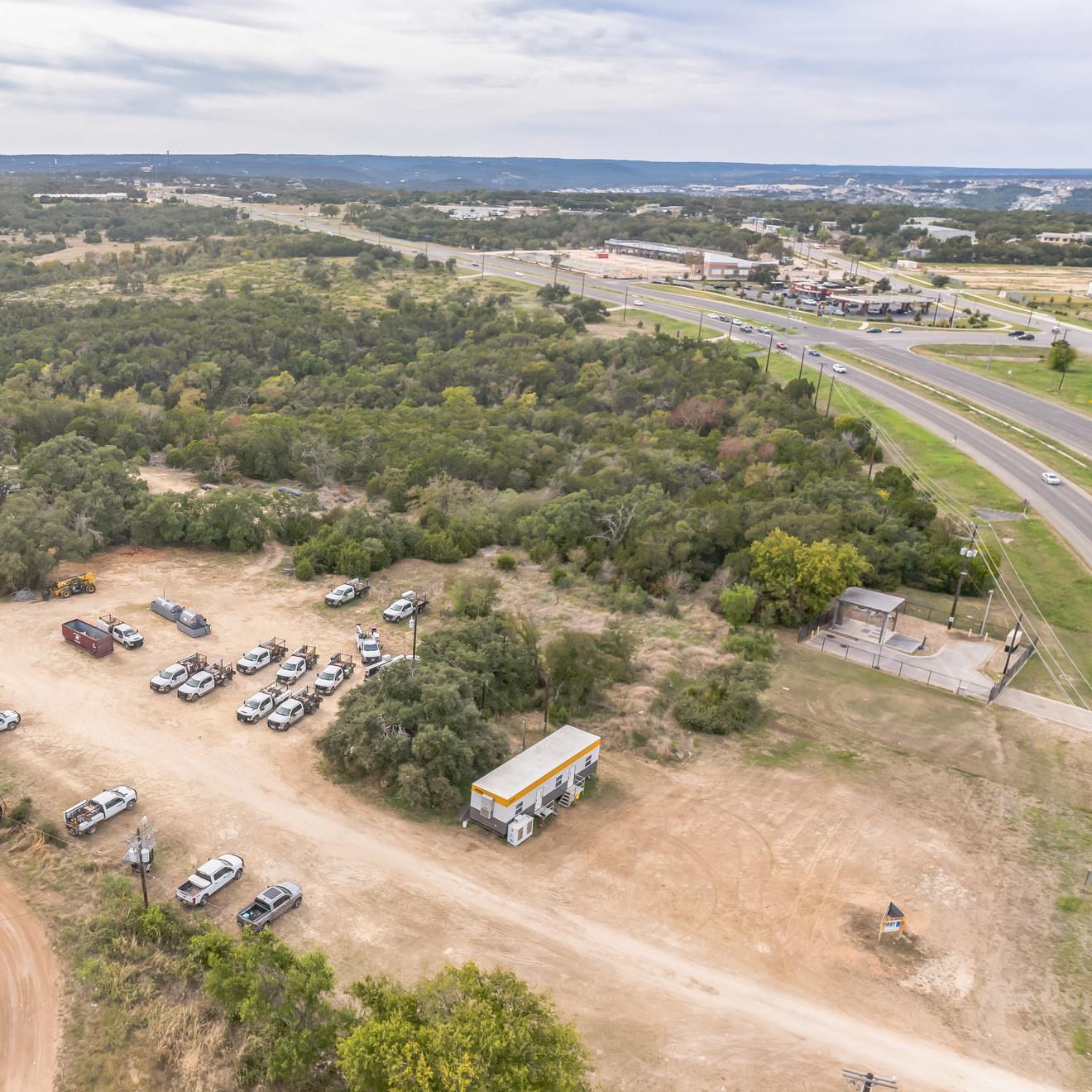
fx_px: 1035
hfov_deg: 53.8
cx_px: 311
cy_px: 560
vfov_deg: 55.6
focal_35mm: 29
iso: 140
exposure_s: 1/1600
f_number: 2.8
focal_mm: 8.4
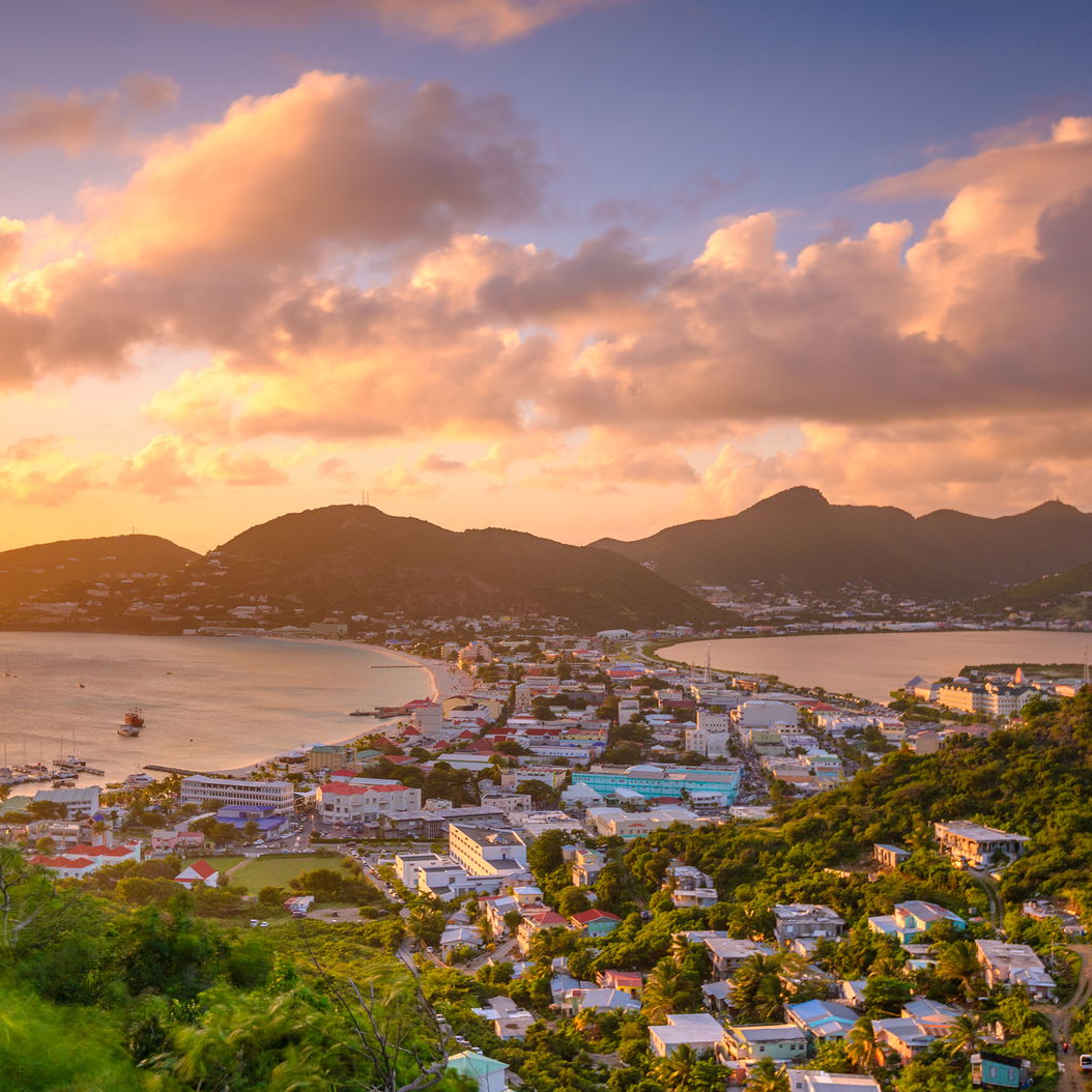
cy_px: 552
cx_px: 446
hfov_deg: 41.7
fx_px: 1428
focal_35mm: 40
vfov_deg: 41.9
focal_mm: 31
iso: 320
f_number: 4.5
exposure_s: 1.6
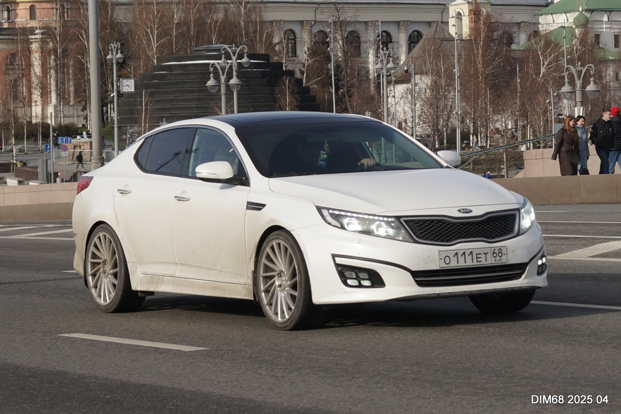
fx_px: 880
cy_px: 208
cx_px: 307
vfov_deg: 26.5
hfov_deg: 38.9
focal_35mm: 51
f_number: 5.6
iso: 200
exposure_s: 1/1000
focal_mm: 50
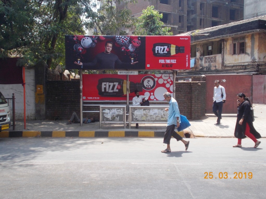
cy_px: 100
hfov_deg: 42.9
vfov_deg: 32.9
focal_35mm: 44
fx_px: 338
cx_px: 133
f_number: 4.2
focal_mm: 7.9
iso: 80
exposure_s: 1/250
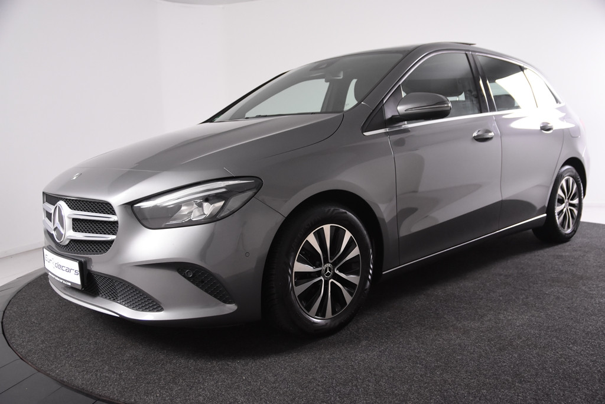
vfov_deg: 40.0
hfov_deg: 57.2
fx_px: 555
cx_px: 302
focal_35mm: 33
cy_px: 202
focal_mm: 22
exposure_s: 1/60
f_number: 4
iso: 1600
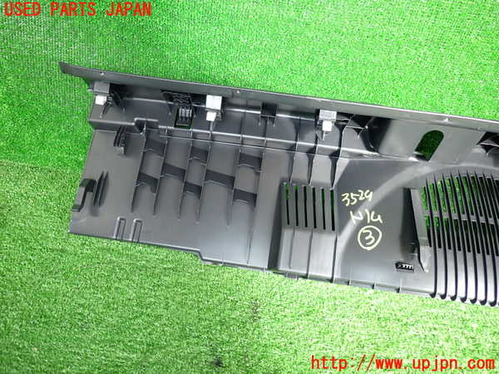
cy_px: 187
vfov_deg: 54.9
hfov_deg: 69.4
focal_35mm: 25
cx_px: 250
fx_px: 360
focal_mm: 4.5
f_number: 2
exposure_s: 1/125
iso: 200
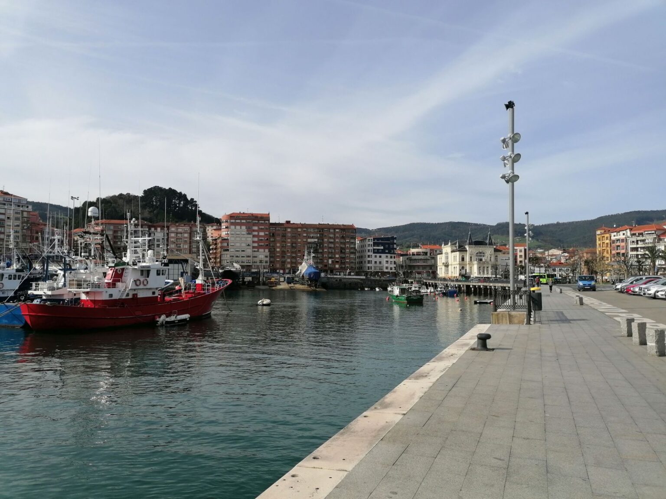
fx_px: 519
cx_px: 333
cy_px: 250
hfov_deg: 65.3
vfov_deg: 51.4
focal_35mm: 27
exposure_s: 1/1815
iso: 50
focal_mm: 4.75
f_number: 1.8
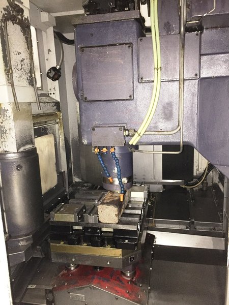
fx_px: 256
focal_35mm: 29
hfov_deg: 48.2
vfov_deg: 61.7
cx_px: 114
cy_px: 152
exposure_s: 1/17
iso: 320
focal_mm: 4.15
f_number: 2.2
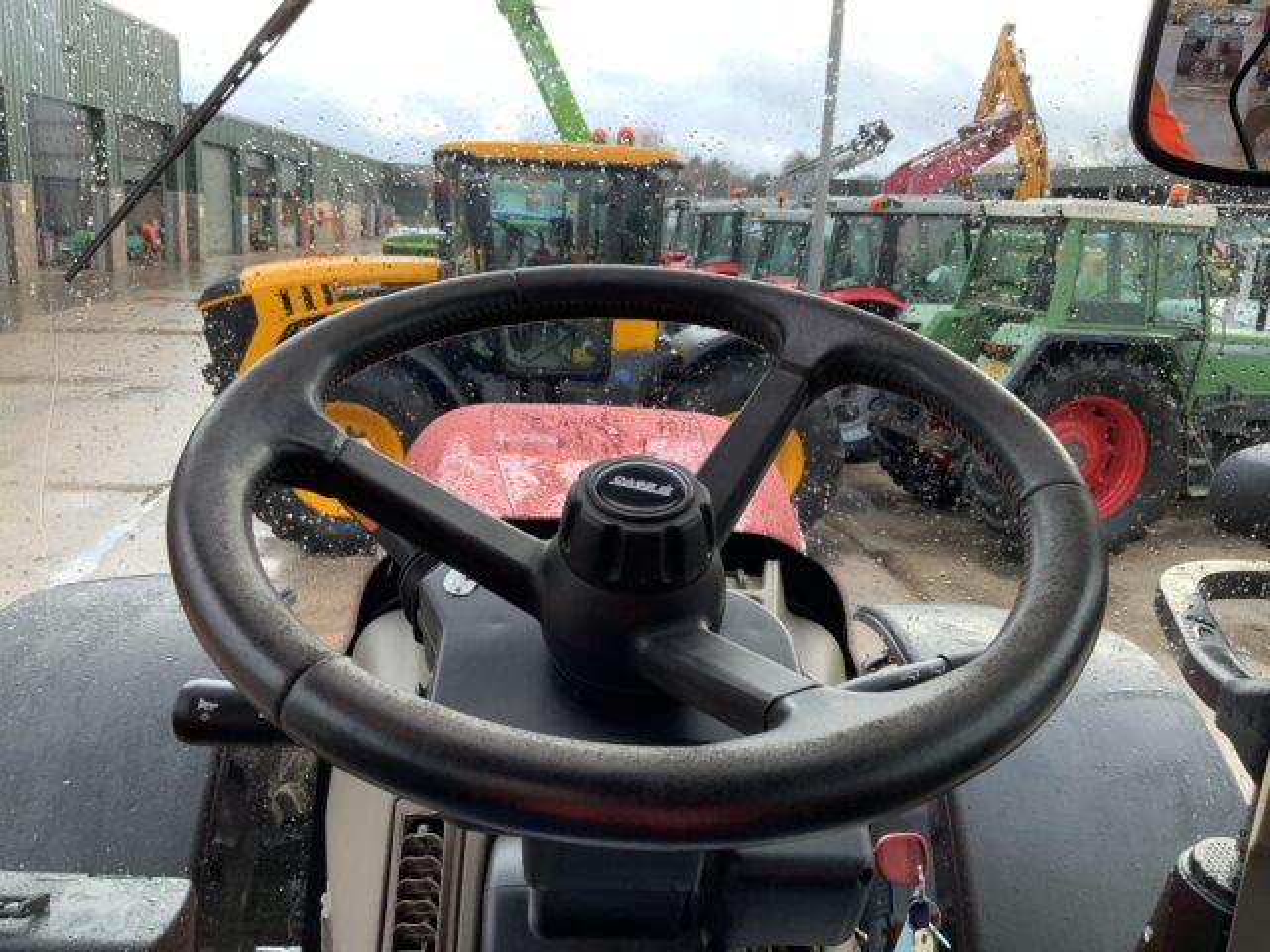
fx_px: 1064
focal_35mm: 29
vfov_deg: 48.2
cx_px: 635
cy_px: 476
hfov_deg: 61.7
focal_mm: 3
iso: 40
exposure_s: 1/94
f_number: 1.8
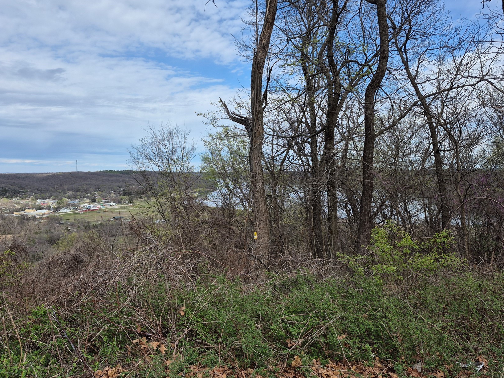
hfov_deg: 65.0
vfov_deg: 51.3
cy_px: 181
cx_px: 213
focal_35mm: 27
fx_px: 393
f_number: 1.8
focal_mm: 5.4
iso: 25
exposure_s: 1/1624
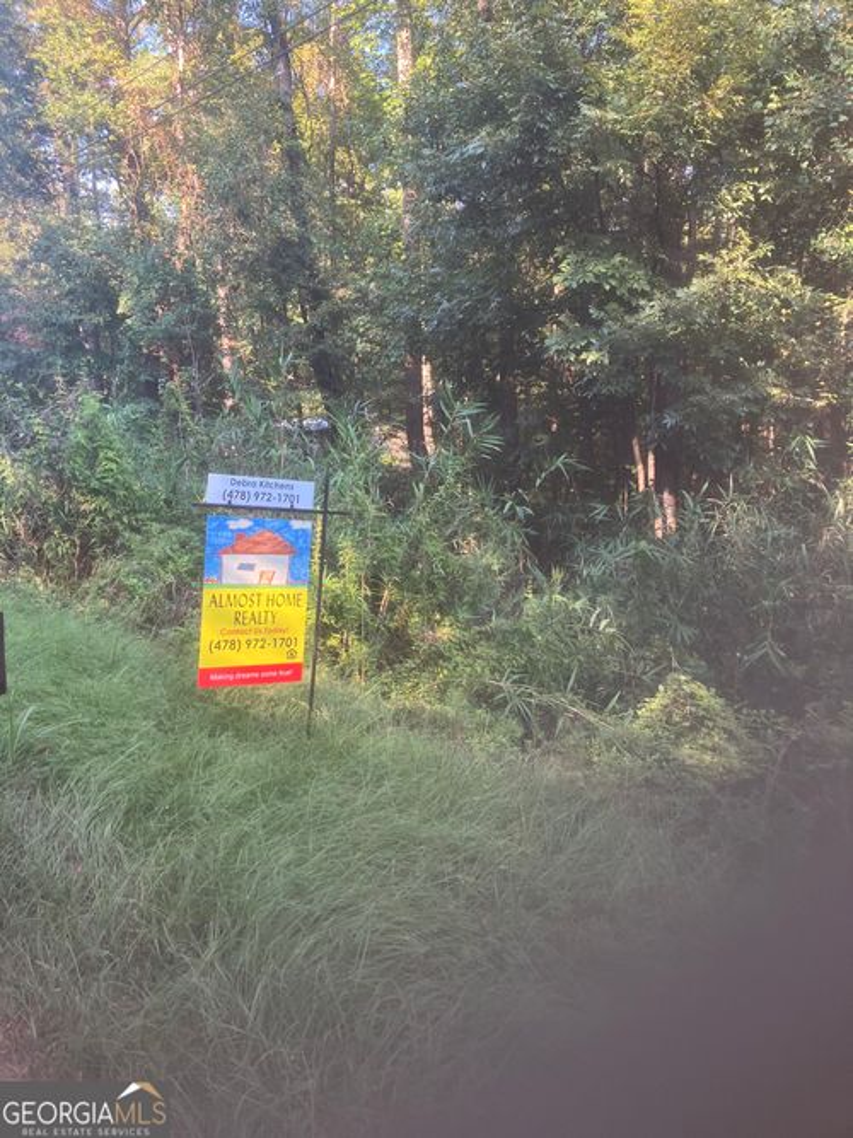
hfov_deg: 49.7
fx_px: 920
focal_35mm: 28
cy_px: 569
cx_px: 426
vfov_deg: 63.5
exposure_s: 1/121
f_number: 1.8
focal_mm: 3.99
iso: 50
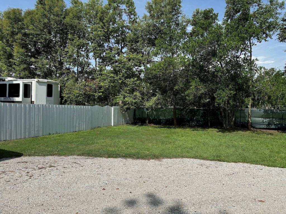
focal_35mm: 24
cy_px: 107
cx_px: 143
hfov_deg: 71.6
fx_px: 198
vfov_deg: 56.8
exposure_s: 1/5348
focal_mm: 6.76
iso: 80
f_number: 1.78
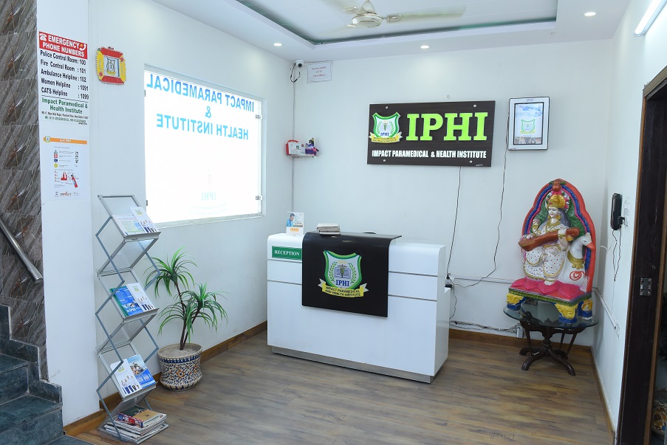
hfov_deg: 67.4
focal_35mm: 27
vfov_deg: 48.0
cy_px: 222
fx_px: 500
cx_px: 334
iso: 1250
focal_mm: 27
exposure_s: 1/100
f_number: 7.1
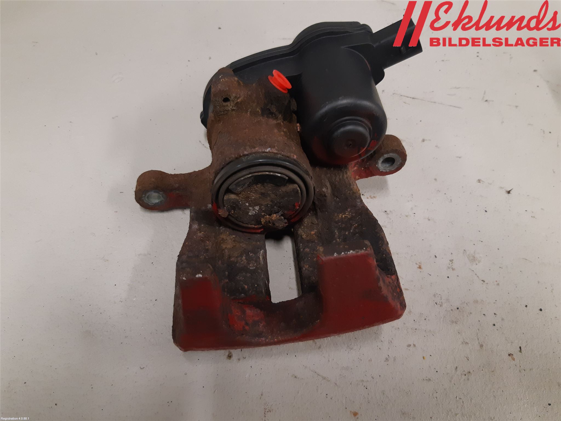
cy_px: 210
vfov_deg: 53.1
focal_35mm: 26
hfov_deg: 67.3
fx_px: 421
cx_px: 280
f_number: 1.7
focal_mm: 3.93
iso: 200
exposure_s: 1/60
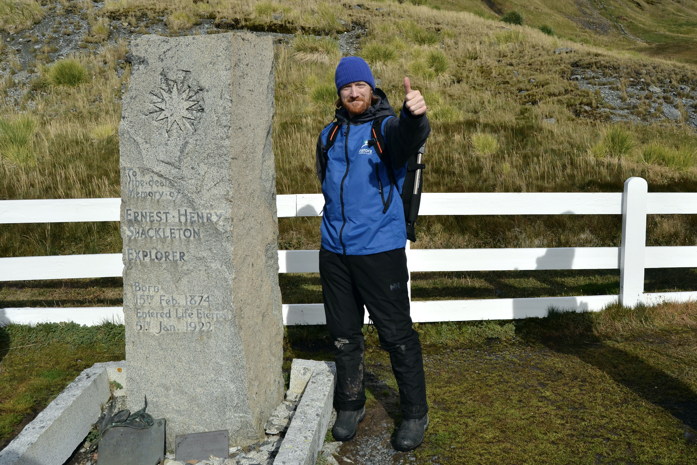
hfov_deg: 61.9
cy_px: 232
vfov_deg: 43.6
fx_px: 581
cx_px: 348
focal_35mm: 30
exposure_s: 1/2500
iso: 400
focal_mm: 20
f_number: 7.1
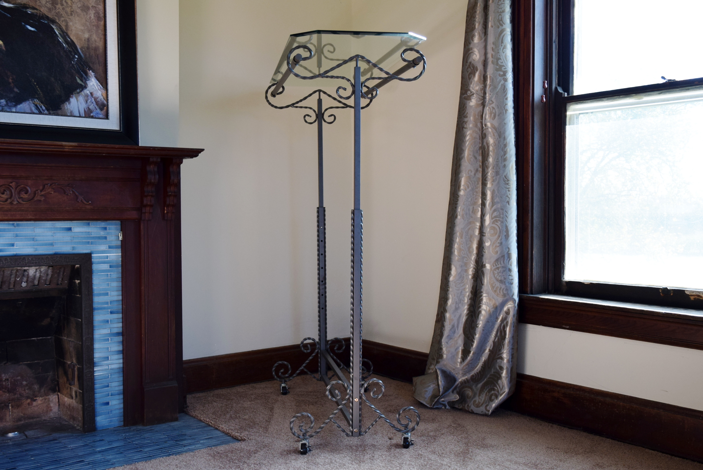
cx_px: 352
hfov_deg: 49.5
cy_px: 235
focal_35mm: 39
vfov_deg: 34.3
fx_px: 762
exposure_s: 1/250
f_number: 5.6
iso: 640
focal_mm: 26
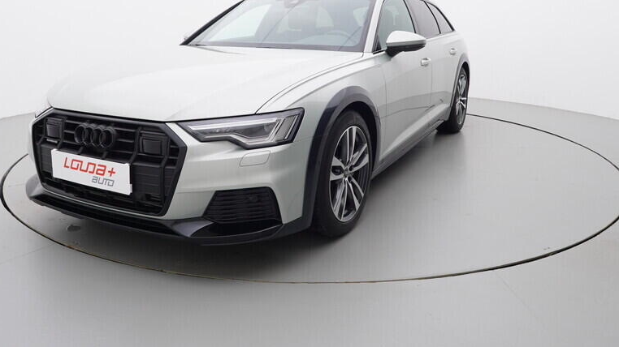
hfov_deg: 61.5
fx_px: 520
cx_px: 314
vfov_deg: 36.3
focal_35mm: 32
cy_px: 95
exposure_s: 1/80
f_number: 5
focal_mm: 15
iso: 200
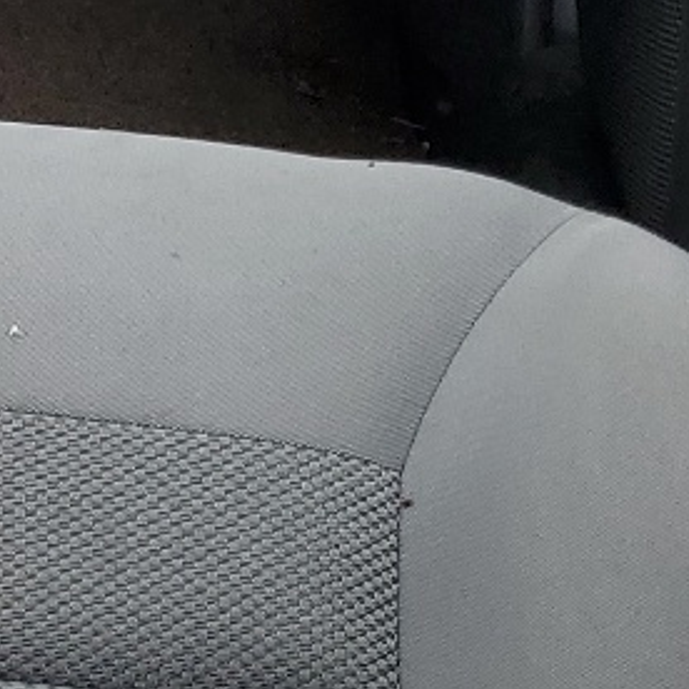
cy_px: -110
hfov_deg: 11.7
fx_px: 2995
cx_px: -694
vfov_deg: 12.8
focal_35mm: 133
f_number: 1.5
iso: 50
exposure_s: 1/156
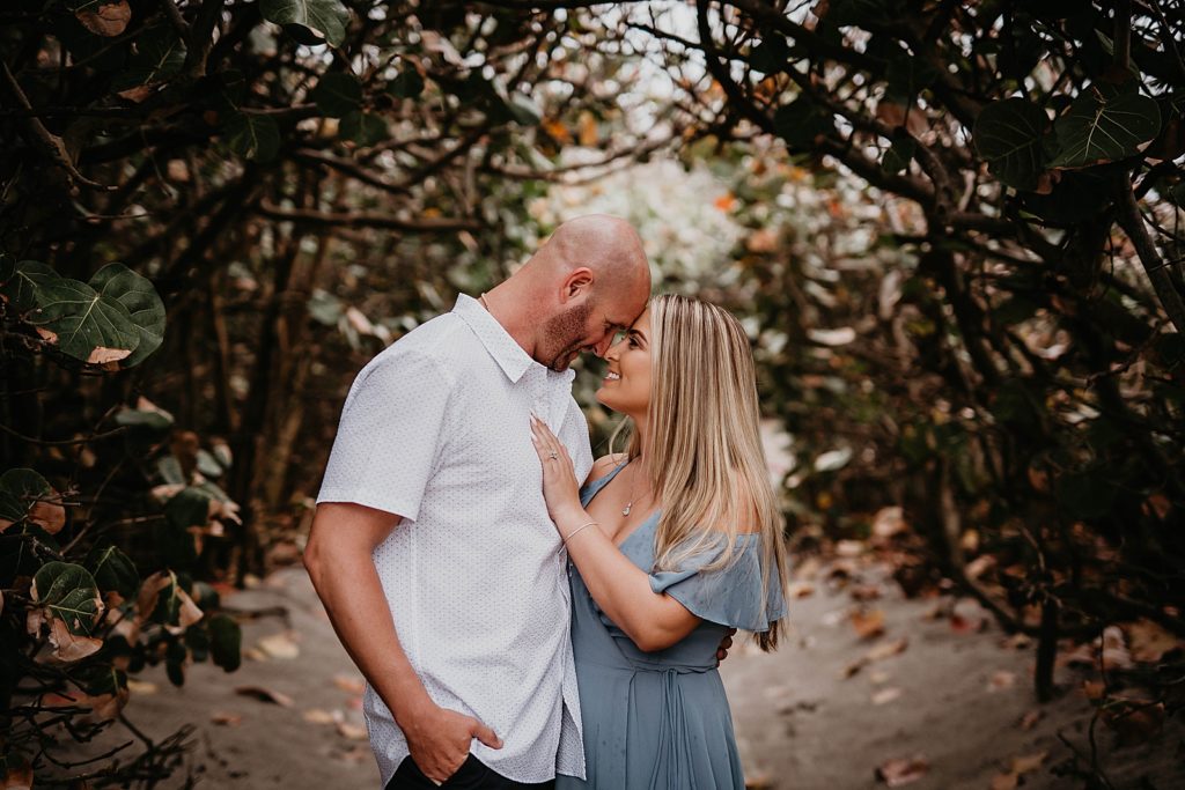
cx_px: 592
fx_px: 1646
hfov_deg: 39.6
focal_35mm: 50
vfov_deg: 27.0
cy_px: 395
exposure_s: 1/320
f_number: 1.8
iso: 320
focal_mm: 50
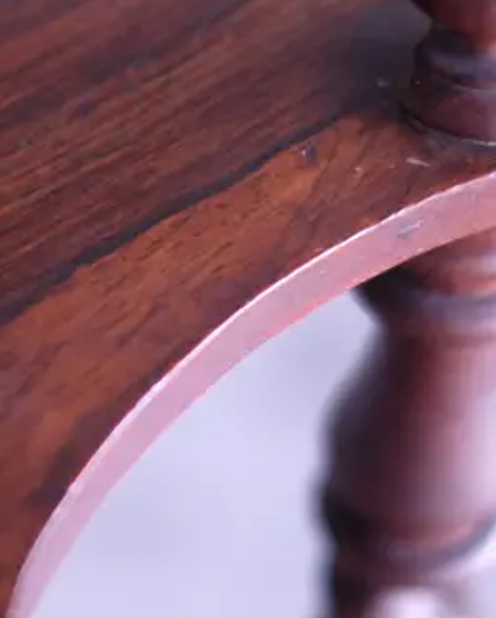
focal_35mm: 157
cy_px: 266
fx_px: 2875
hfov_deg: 9.7
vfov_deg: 12.3
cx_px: -114
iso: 1000
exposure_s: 1/160
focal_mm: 35
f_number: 1.6
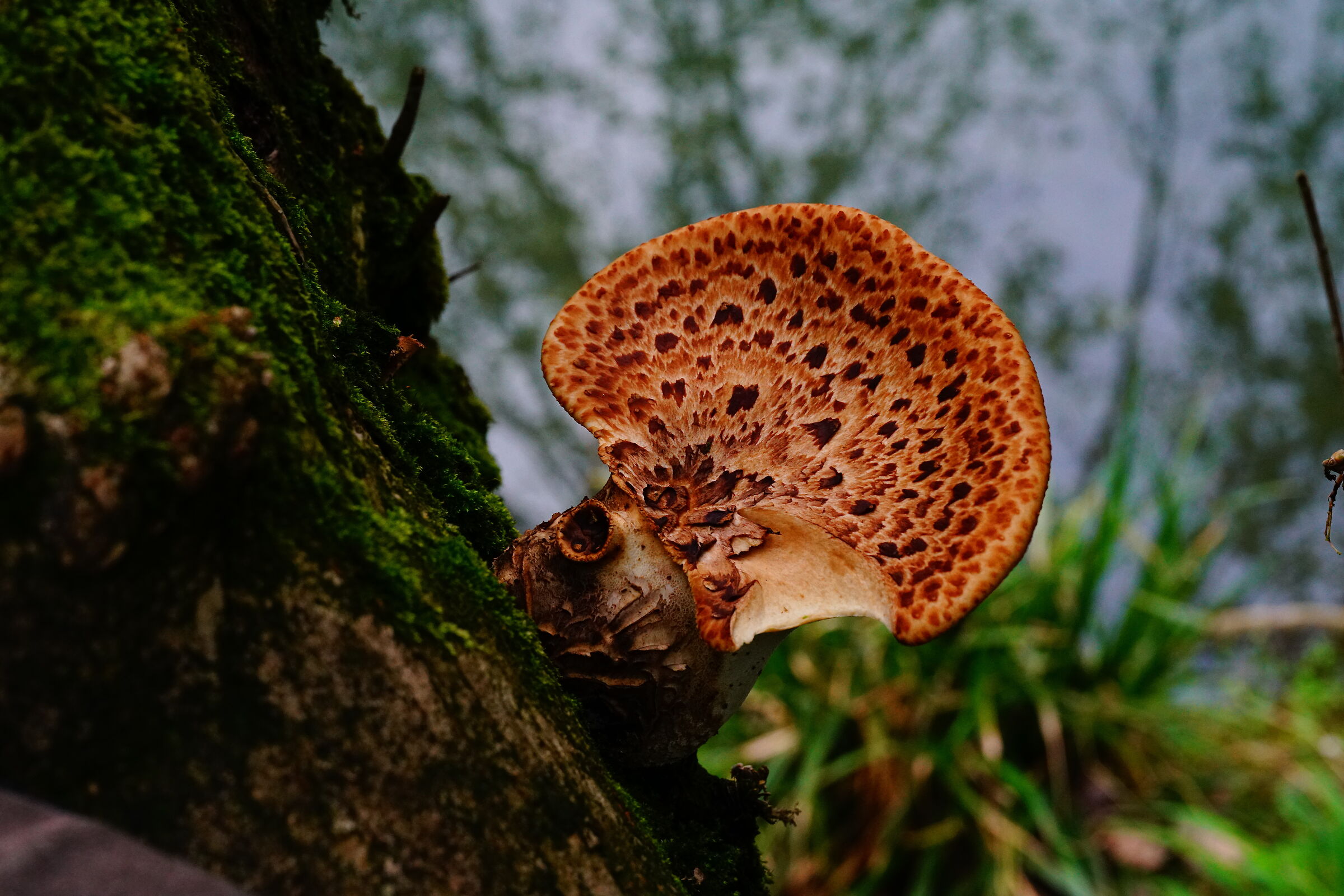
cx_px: 672
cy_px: 448
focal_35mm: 70
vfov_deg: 19.5
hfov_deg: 28.8
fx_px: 2614
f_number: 9
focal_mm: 70
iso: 3200
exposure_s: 1/160
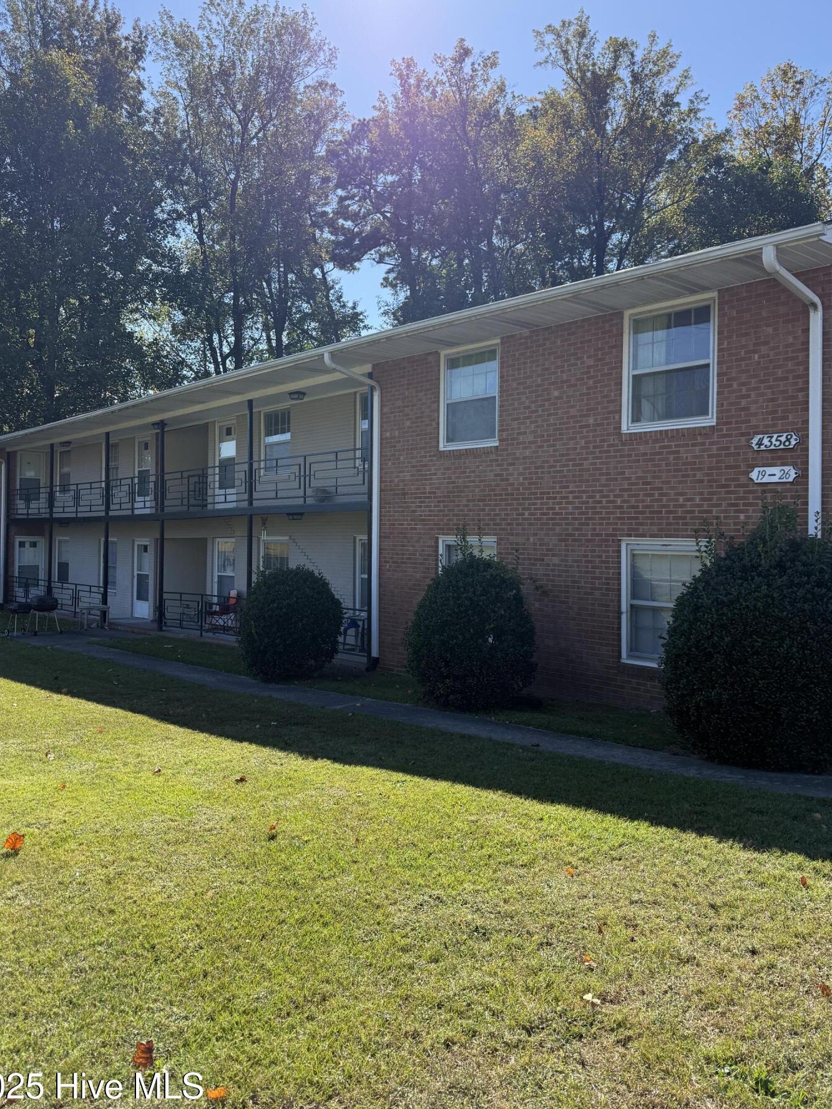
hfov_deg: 51.3
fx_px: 865
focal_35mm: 27
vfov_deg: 65.3
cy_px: 520
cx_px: 406
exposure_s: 1/3145
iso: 100
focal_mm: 6.76
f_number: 1.78
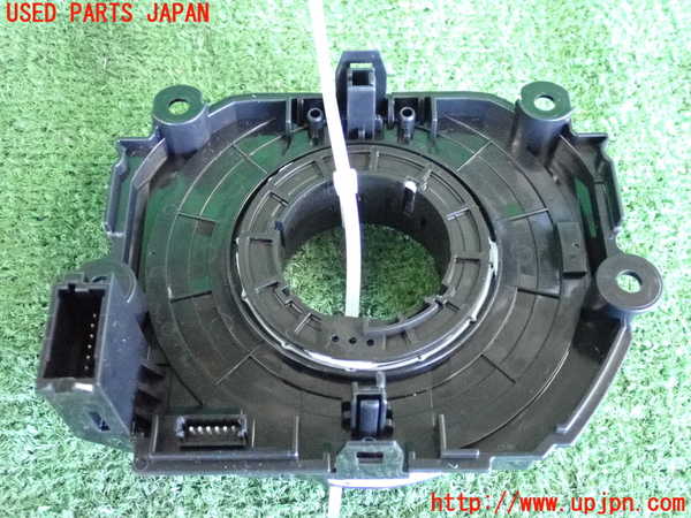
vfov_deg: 32.9
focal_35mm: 44
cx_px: 346
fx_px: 878
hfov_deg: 42.9
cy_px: 259
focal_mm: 7.84
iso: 5000
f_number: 2.9
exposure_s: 1/125
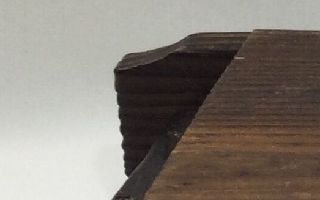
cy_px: 232
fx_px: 1788
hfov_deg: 9.4
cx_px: 679
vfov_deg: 6.4
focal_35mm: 205
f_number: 2.4
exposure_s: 1/50
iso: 25
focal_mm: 3.3
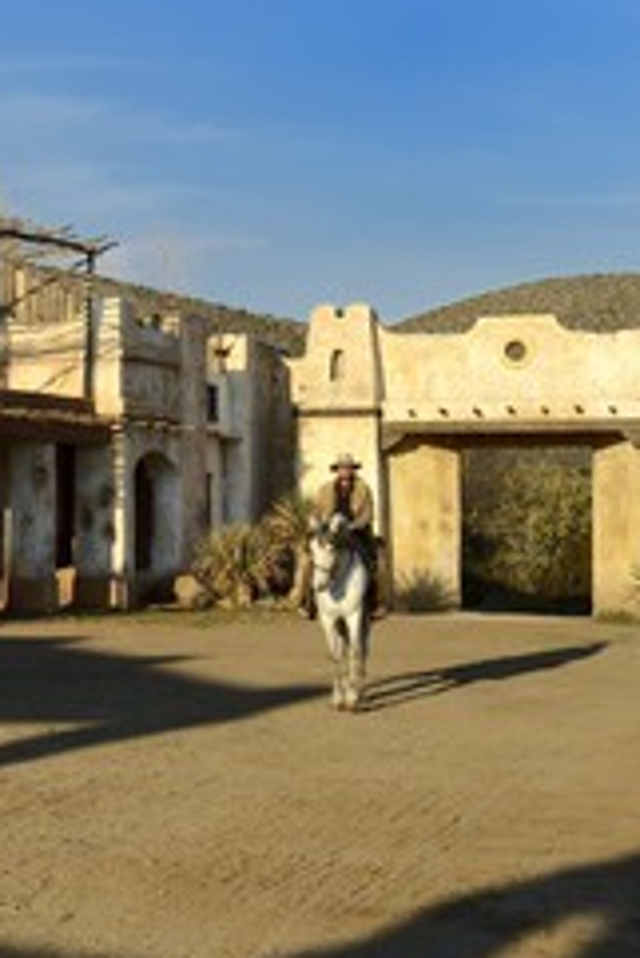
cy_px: 521
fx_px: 2876
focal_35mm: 108
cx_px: 44
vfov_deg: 18.9
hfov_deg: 12.6
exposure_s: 1/250
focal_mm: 62
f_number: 11
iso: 200
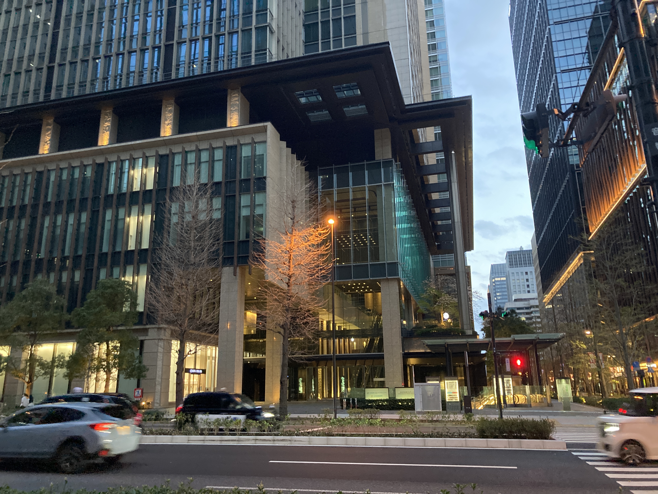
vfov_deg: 49.7
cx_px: 329
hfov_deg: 63.4
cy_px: 247
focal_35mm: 28
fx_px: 532
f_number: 1.8
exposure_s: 1/25
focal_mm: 3.99
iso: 500
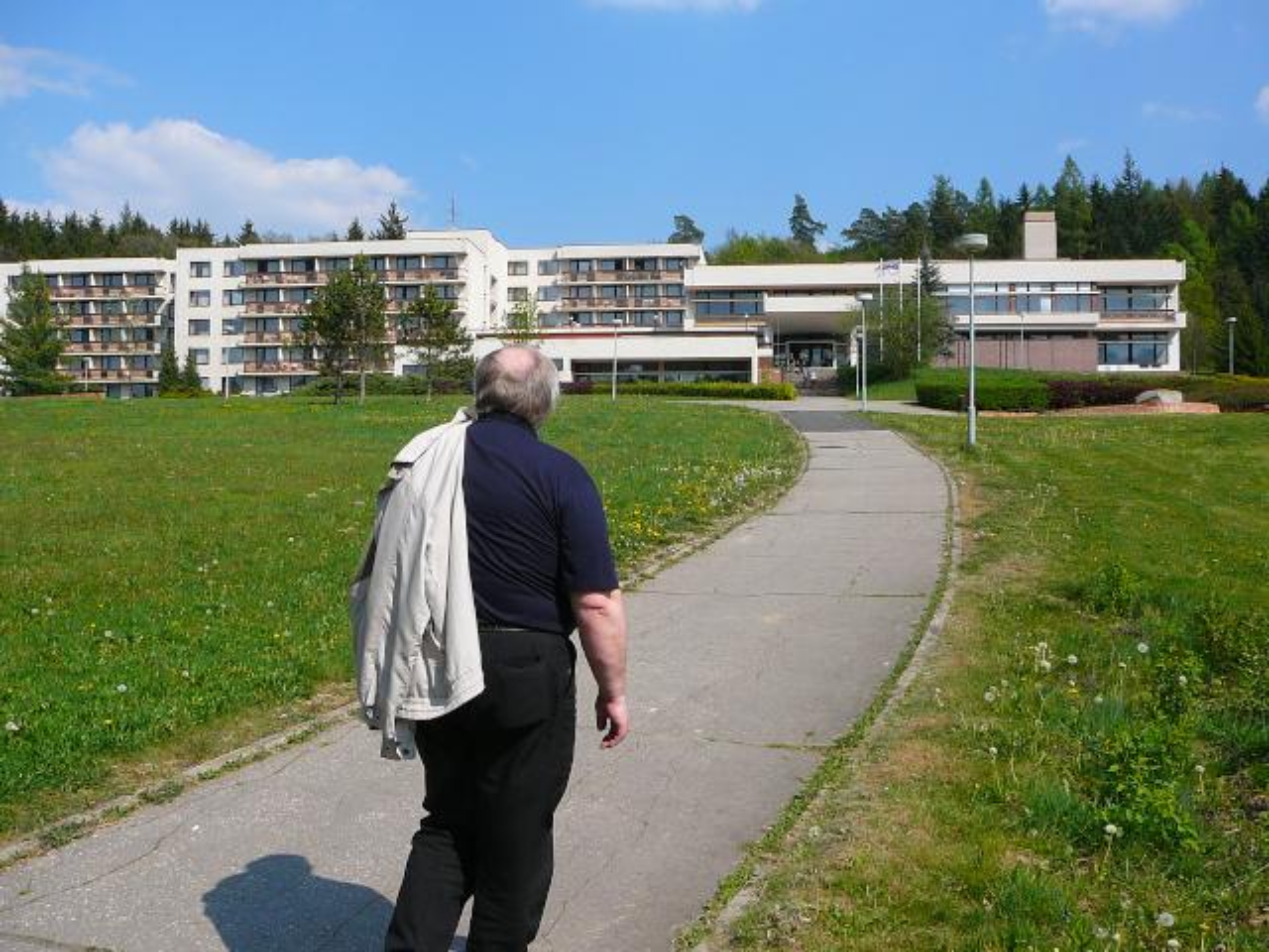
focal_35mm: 35
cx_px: 634
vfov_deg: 40.7
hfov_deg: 52.6
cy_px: 476
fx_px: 1283
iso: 80
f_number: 5
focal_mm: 5.2
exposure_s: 1/640
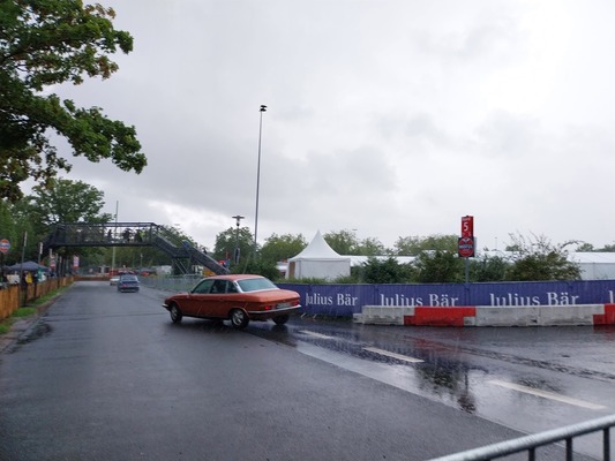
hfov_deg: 67.3
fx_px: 462
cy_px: 230
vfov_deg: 53.1
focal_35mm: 26
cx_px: 308
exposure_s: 1/273
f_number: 1.8
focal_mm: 4
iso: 25
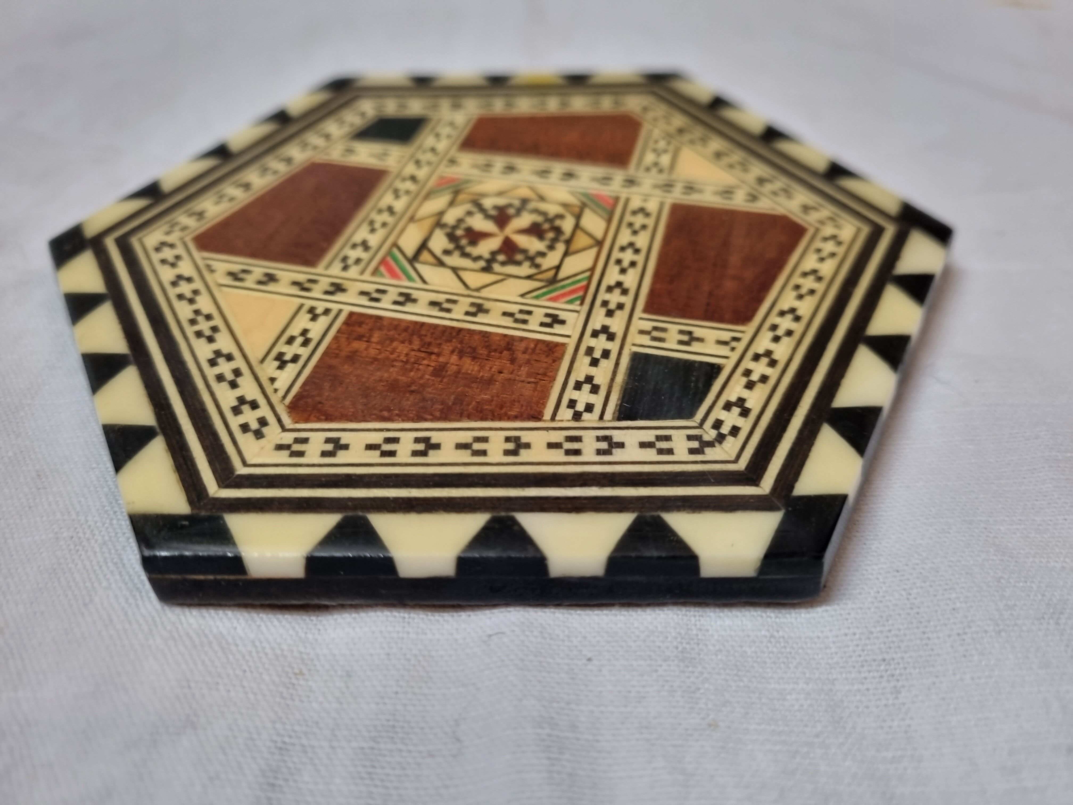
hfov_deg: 67.3
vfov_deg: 53.1
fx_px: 806
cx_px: 536
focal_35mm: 26
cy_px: 402
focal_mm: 5.4
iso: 200
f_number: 1.8
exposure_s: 1/50
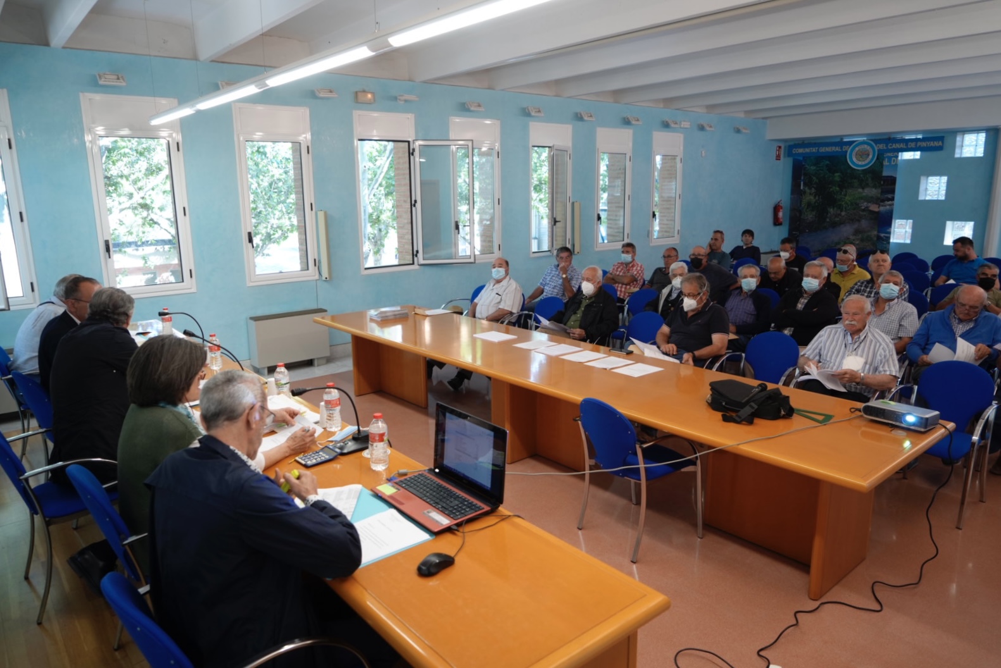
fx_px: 668
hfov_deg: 73.7
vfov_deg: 53.2
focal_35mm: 24
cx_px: 500
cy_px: 334
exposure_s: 1/100
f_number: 4
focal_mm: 24
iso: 640
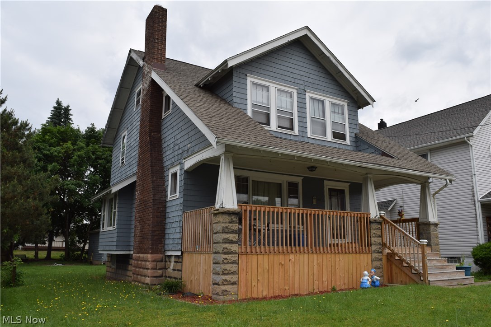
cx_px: 246
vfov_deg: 43.6
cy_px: 164
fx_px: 409
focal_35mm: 30
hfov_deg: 61.9
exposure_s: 1/200
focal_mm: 20
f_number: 10
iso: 100
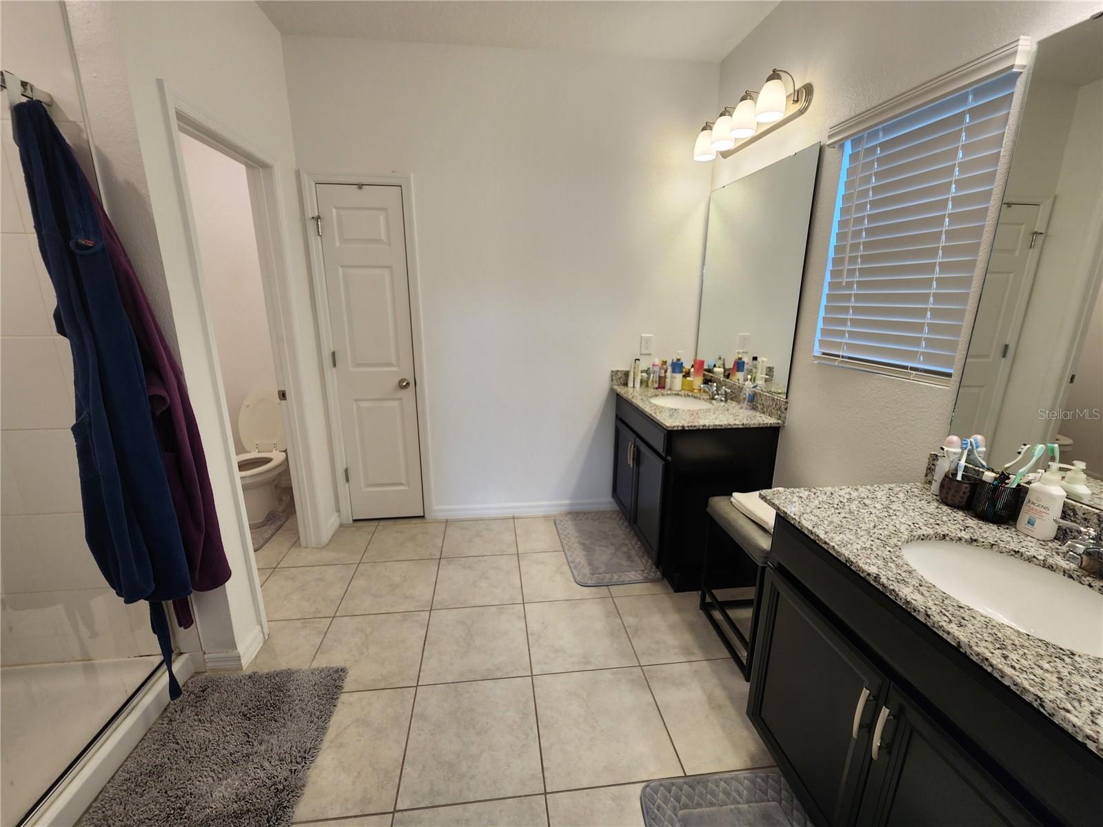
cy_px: 414
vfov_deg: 89.9
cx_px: 552
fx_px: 414
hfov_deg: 106.2
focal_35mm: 13
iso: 64
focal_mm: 2.2
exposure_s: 1/60
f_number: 2.2
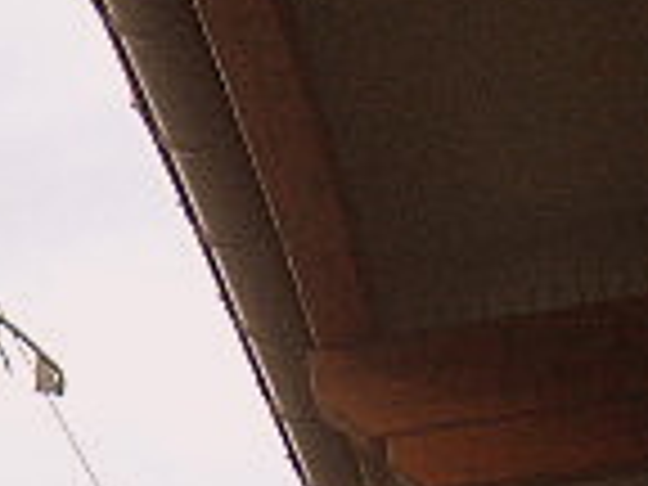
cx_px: -652
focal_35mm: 241
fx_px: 4511
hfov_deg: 7.9
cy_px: 1444
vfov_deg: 5.8
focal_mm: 6.3
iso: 80
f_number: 2.8
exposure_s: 1/250
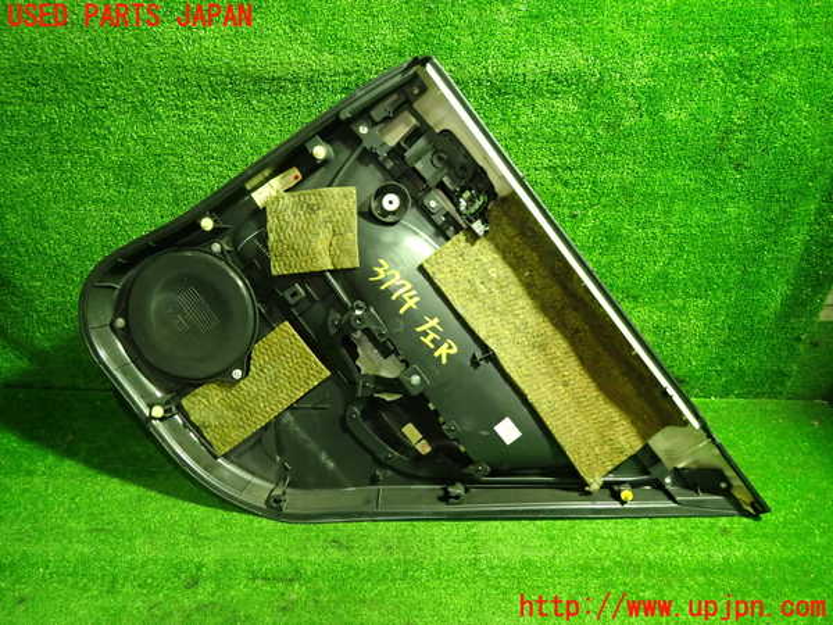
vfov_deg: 54.9
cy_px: 312
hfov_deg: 69.4
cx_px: 416
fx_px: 602
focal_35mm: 25
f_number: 2
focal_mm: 4.5
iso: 500
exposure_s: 1/30
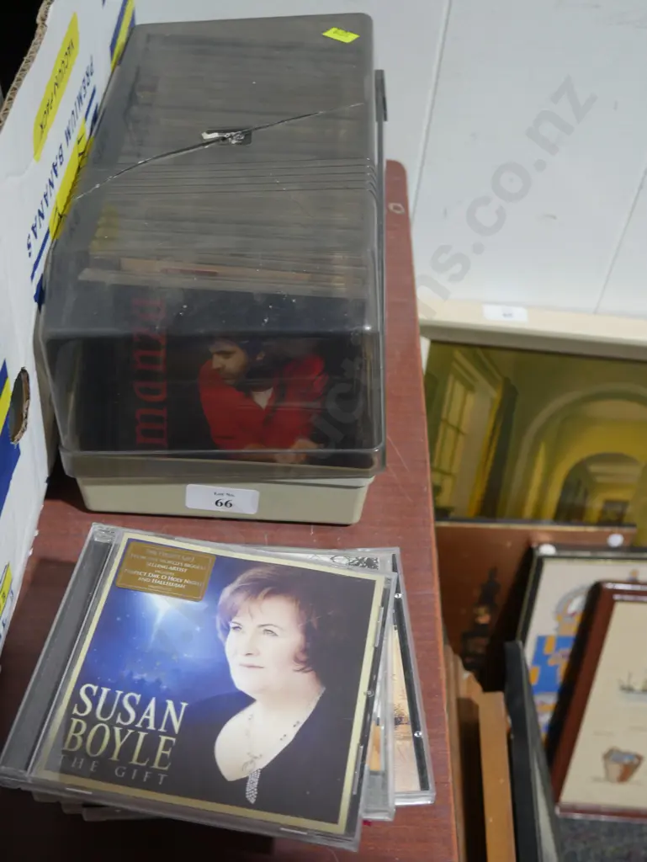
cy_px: 431
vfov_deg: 44.8
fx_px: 1046
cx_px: 324
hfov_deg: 34.4
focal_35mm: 42
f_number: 4.6
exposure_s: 1/60
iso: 500
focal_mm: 21
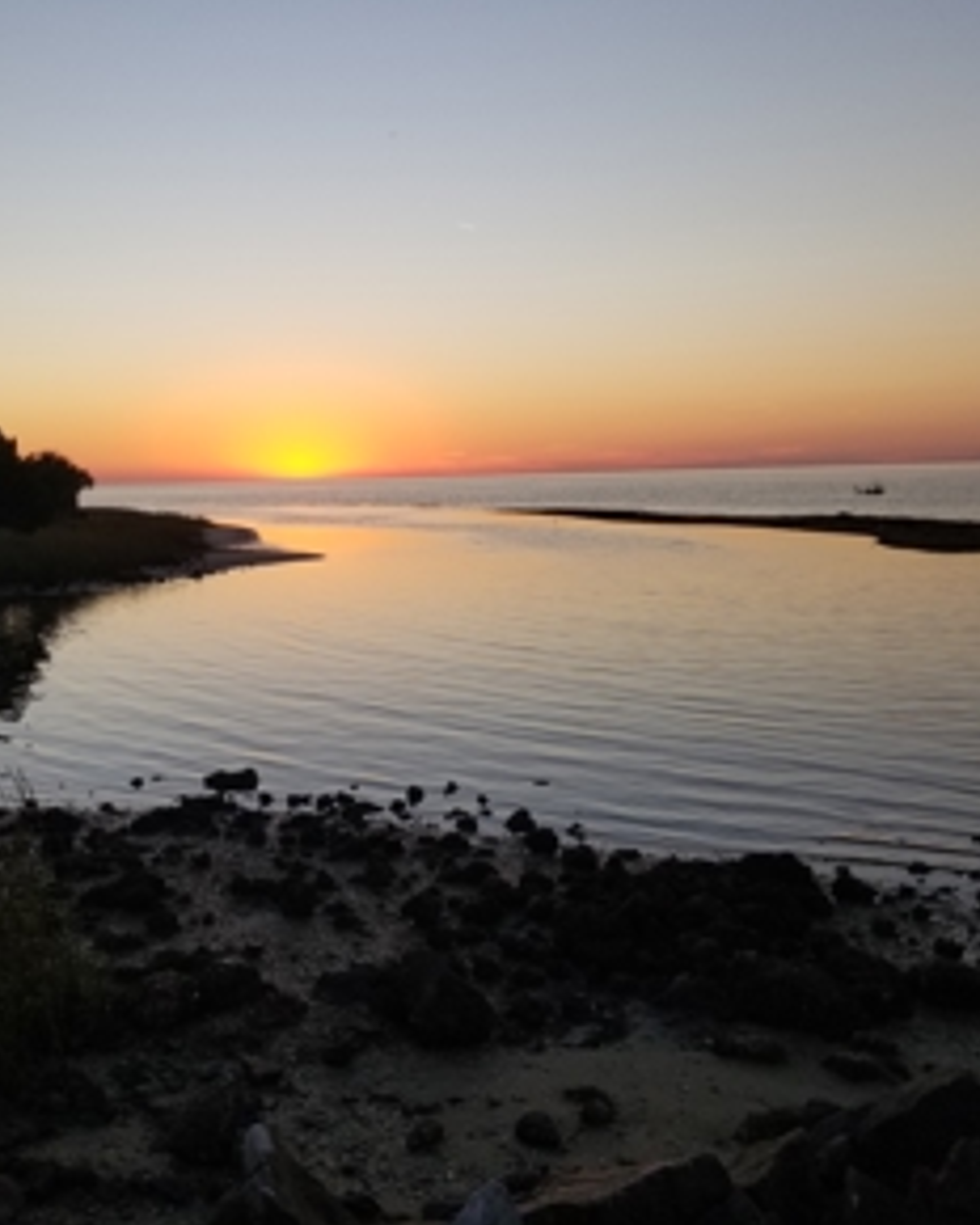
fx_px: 1269
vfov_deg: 51.5
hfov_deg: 41.9
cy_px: 596
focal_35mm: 35
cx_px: 359
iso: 50
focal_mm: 4.25
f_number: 1.7
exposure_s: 1/540
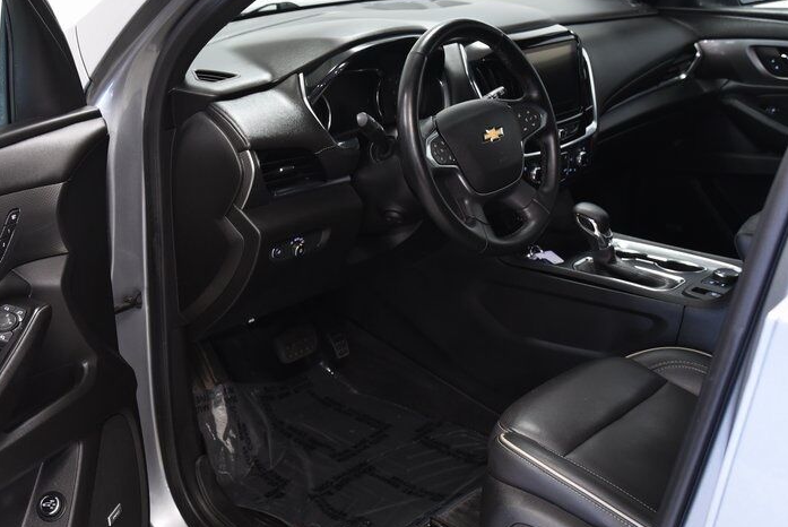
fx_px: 1030
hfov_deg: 41.4
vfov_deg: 28.7
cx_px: 268
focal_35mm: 47
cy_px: 284
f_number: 4.5
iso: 1250
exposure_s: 1/20
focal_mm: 32
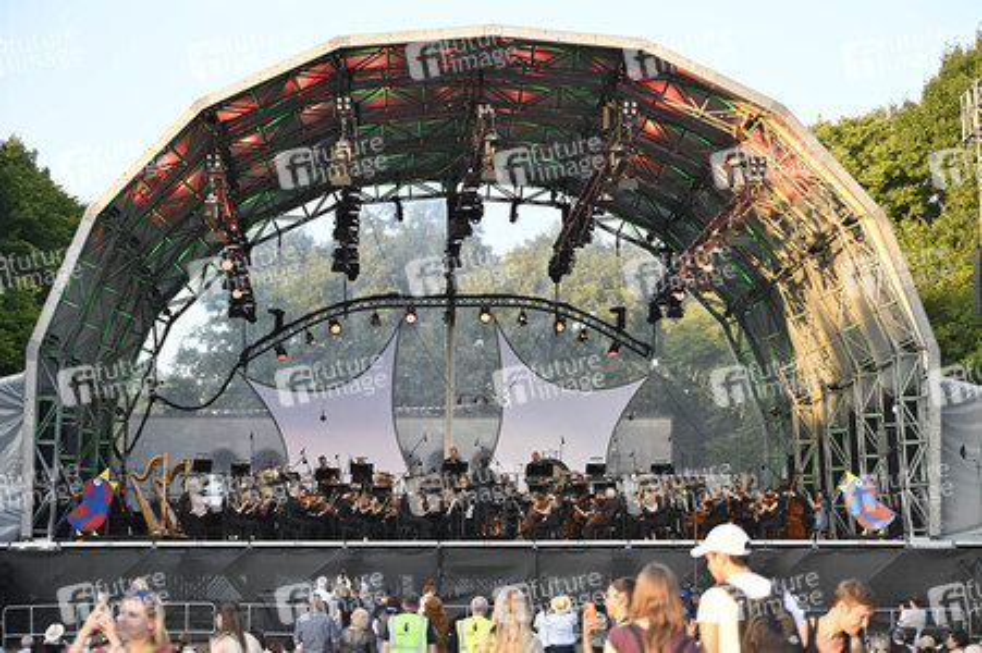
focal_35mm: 86
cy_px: 326
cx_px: 491
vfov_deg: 15.9
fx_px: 2344
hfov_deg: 23.7
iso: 250
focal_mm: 86
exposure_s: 1/400
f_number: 2.8
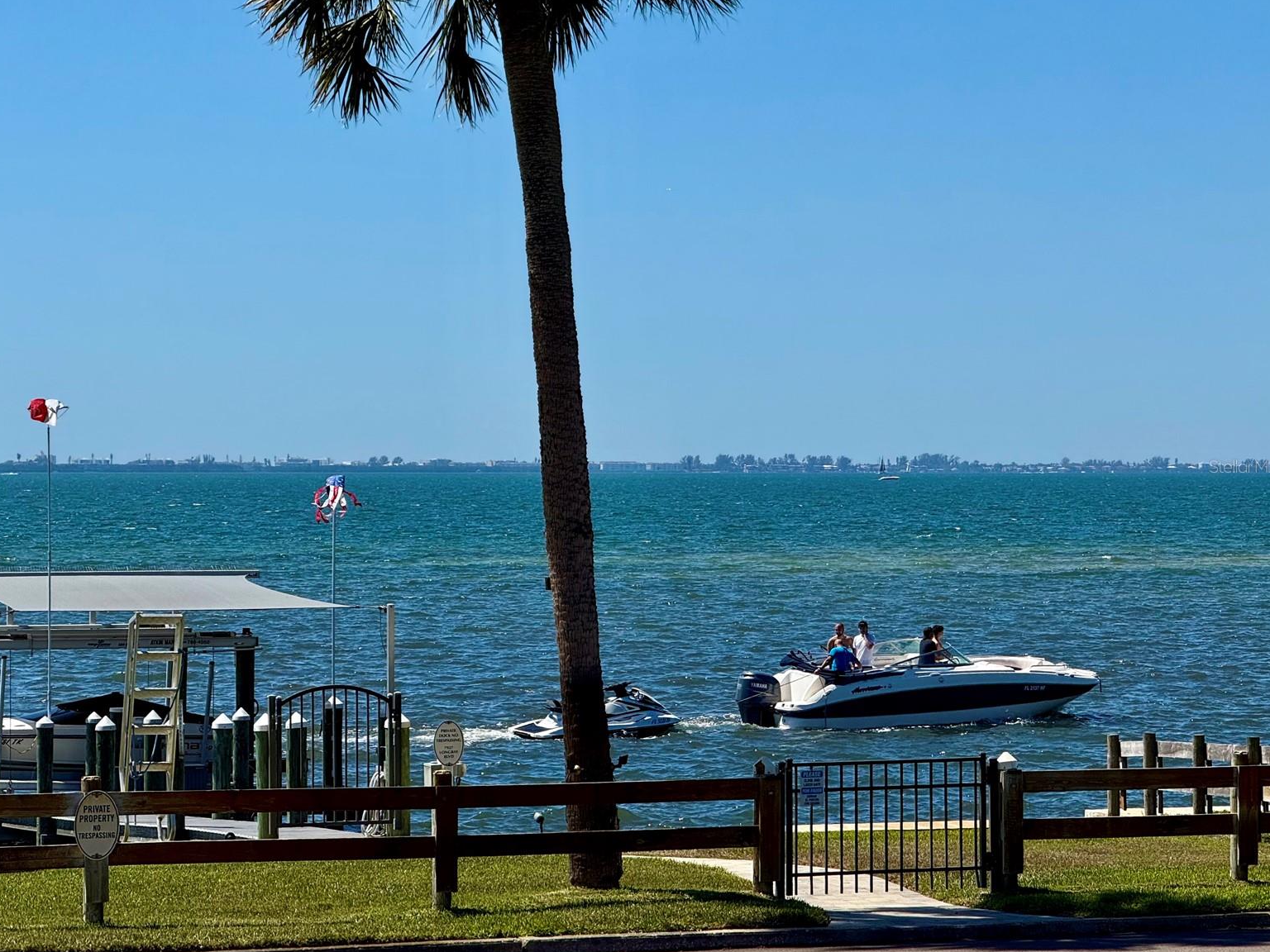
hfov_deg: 15.8
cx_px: 626
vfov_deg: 11.9
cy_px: 466
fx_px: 4586
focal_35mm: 125
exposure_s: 1/2525
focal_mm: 15.66
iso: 50
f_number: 2.8
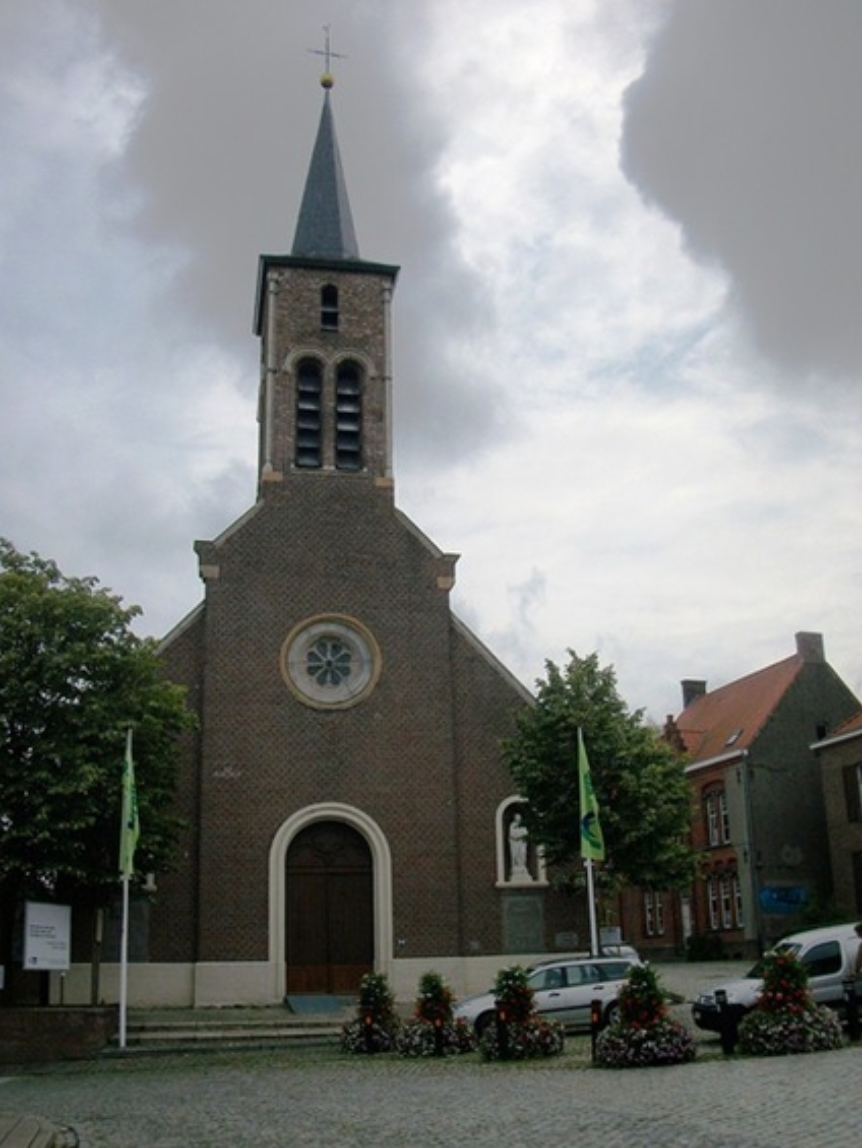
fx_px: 1128
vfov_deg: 53.9
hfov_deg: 41.8
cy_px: 599
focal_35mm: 34
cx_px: 437
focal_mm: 5.7
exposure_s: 1/500
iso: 80
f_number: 8.8
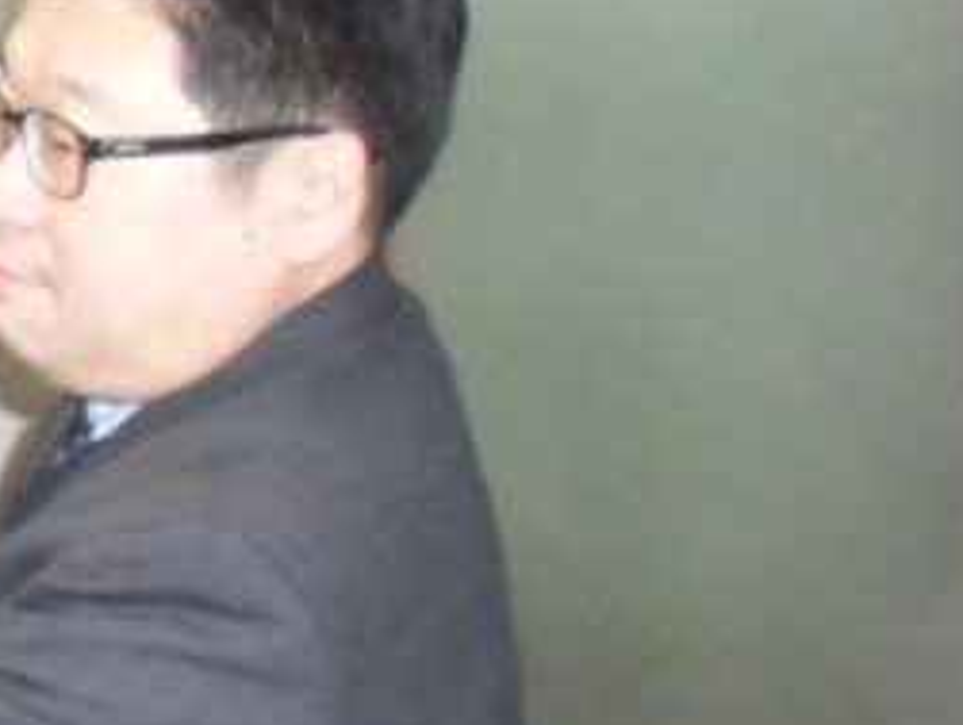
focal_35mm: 110
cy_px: 717
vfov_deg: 13.3
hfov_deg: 15.0
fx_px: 3065
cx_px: -894
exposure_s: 1/45
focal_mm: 4.9
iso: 400
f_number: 3.5
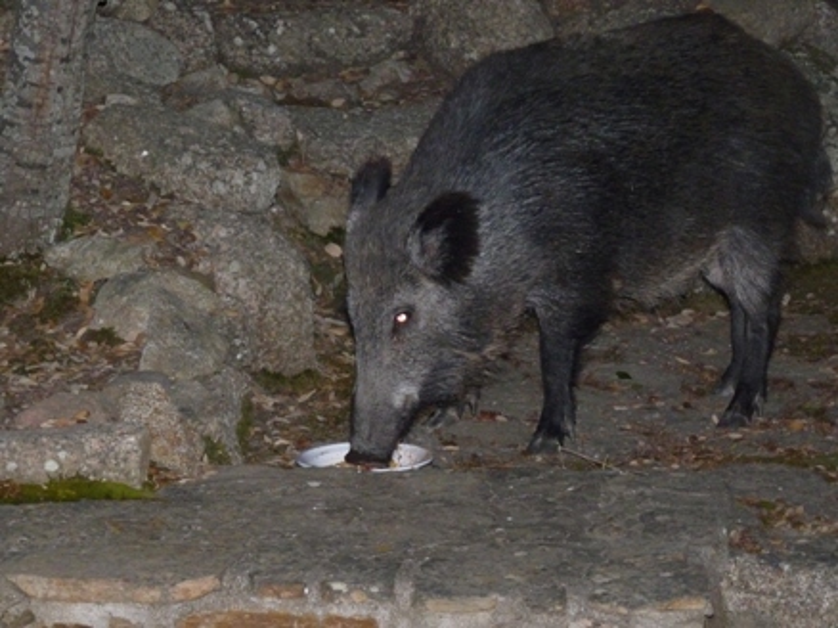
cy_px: 314
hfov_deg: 12.7
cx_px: 419
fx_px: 3750
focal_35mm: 155
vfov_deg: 9.6
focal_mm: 27.5
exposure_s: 1/125
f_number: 3.7
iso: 800
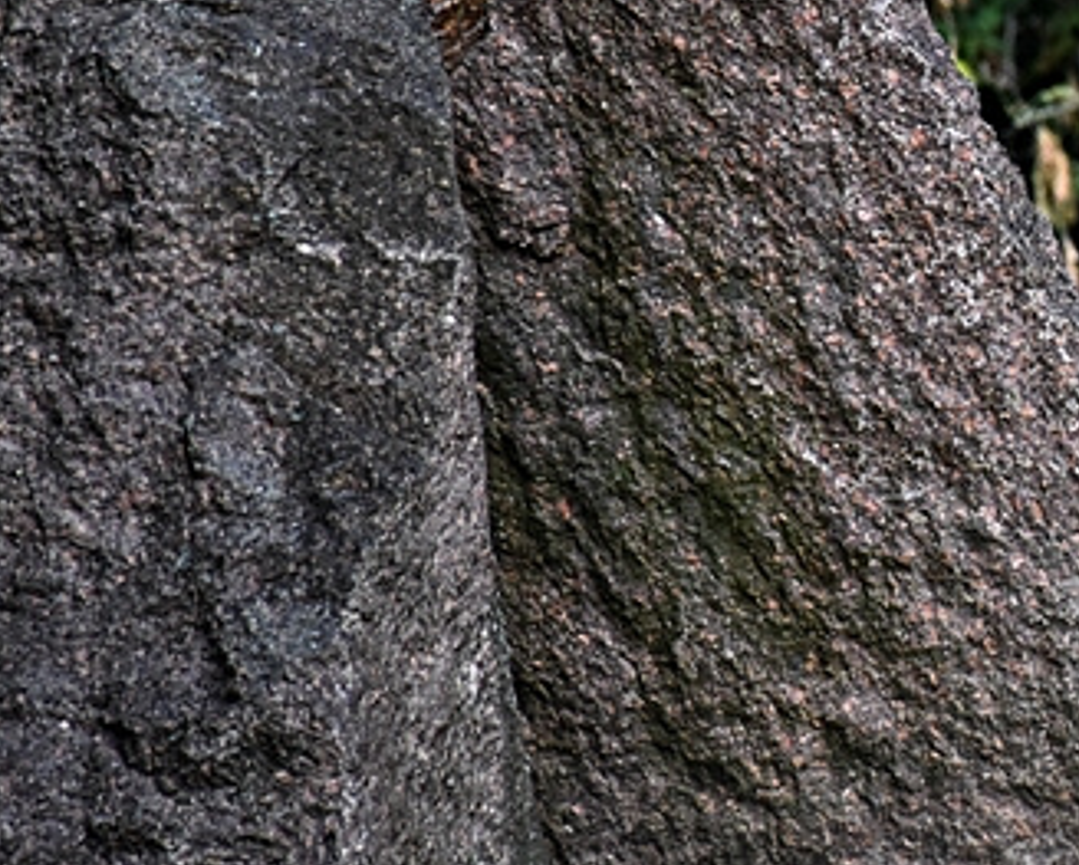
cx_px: 1615
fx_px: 19657
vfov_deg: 2.5
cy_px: 48
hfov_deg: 3.1
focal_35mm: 615
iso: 800
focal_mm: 140
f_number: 5.6
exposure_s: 1/500
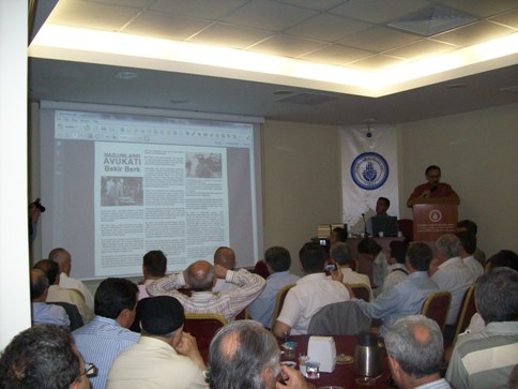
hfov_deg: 51.4
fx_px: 539
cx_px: 259
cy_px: 194
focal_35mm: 36
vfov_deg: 39.7
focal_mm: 6
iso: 200
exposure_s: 1/64
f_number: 2.7
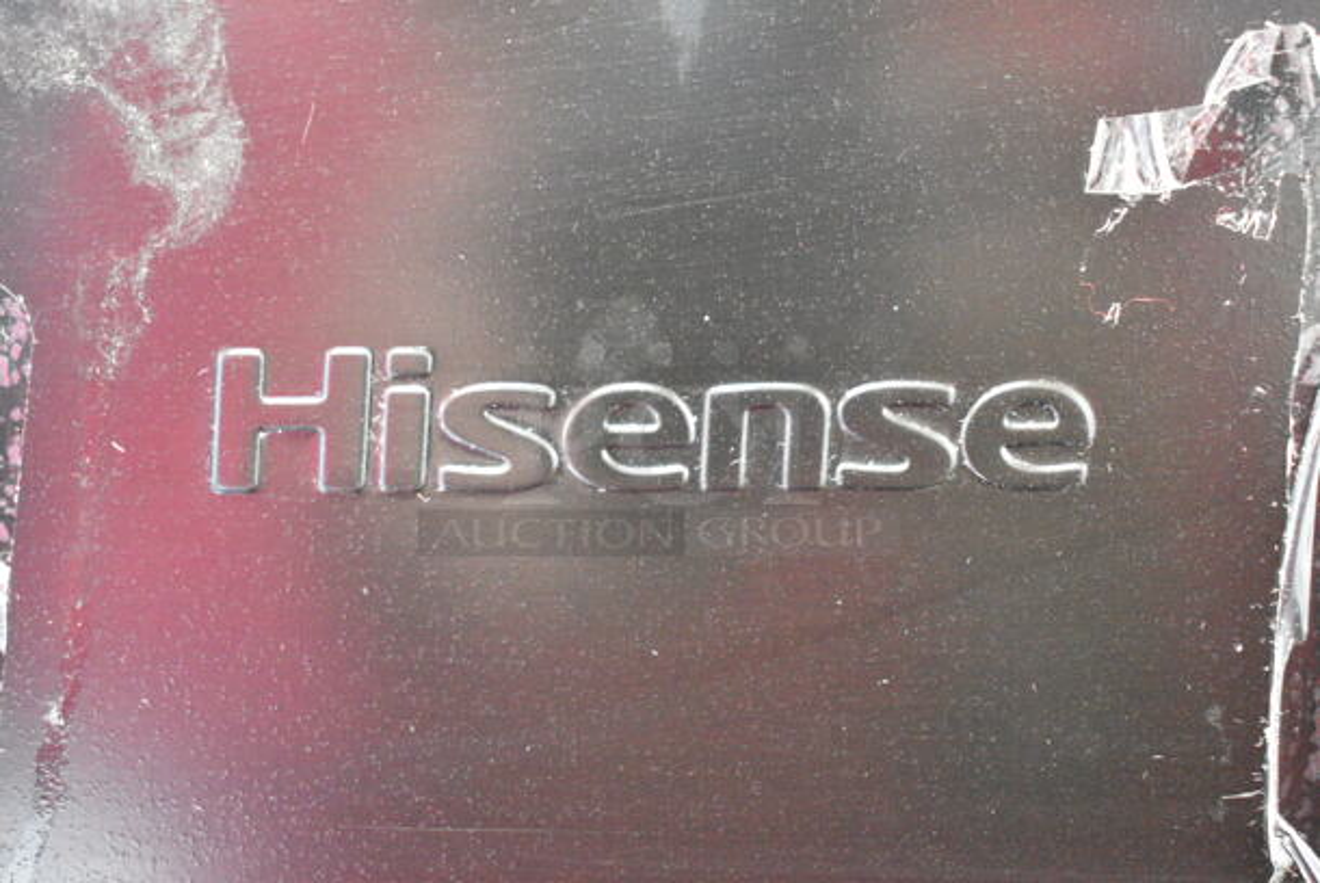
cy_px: 442
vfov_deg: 26.5
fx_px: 1872
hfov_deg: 38.8
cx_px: 660
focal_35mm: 51
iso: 14400
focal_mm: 34
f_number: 4.5
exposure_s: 1/50
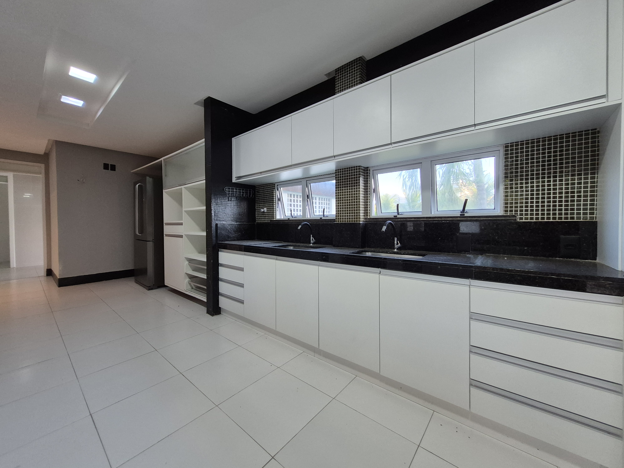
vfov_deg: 89.9
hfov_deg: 106.2
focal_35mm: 13
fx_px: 234
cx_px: 312
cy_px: 234
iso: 160
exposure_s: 1/60
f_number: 2.2
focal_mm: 1.74
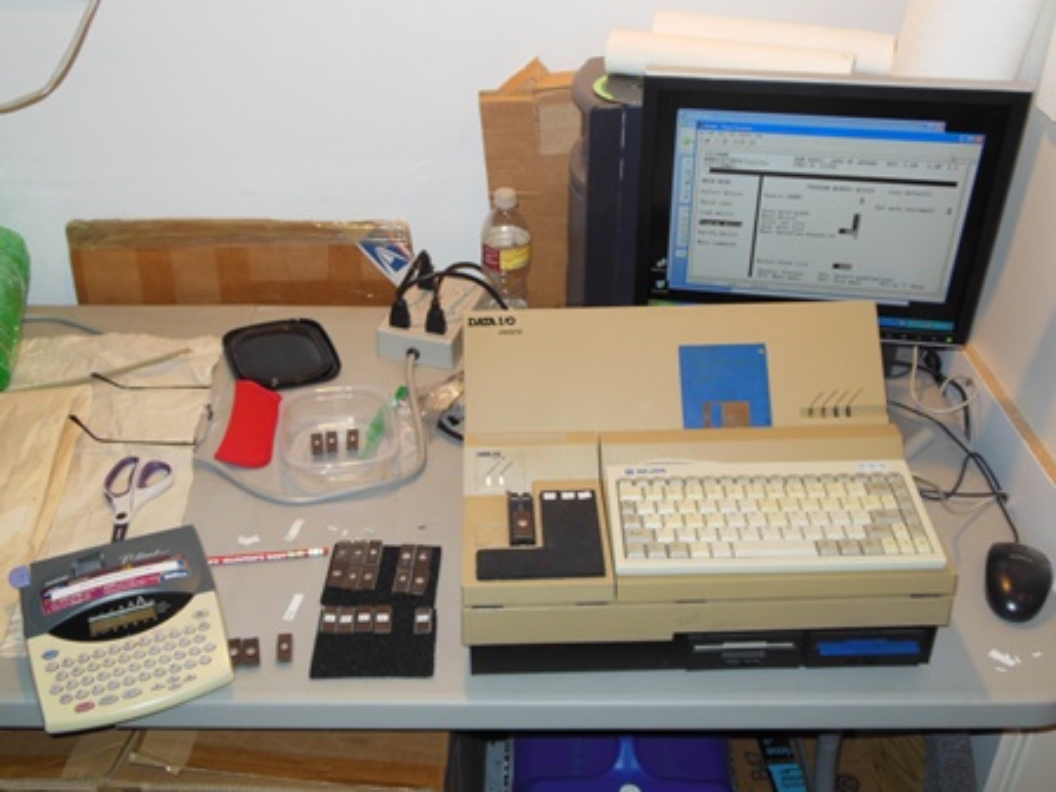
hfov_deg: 49.0
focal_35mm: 38
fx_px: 1159
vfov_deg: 37.7
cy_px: 396
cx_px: 528
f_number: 3.6
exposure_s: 1/30
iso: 200
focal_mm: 6.8
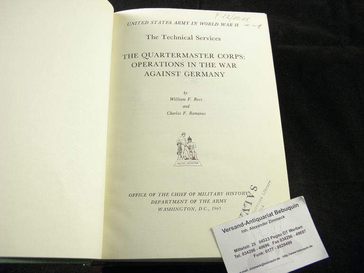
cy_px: 136
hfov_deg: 54.0
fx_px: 358
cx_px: 182
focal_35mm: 34
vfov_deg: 41.8
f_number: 3.7
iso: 200
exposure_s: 1/30
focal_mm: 6.2
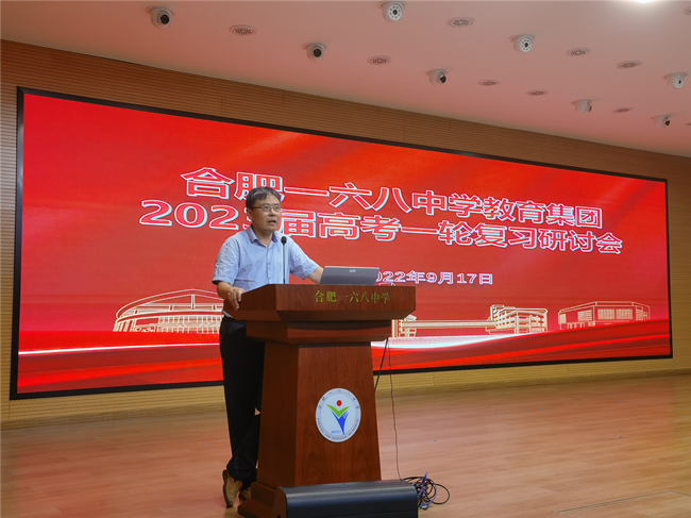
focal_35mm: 39
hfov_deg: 47.9
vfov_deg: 36.8
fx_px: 778
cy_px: 259
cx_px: 346
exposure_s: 1/105
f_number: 1.9
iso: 50
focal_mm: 6.67
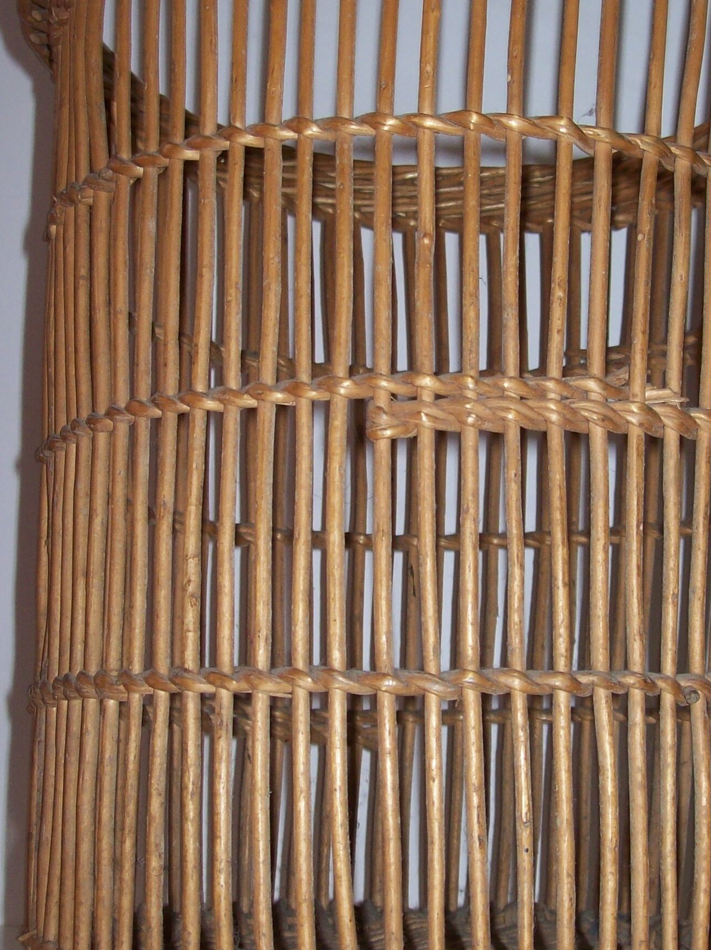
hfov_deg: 24.8
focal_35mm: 59
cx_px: 429
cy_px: 414
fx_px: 1617
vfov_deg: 32.7
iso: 80
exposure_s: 1/64
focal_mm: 6
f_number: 2.7
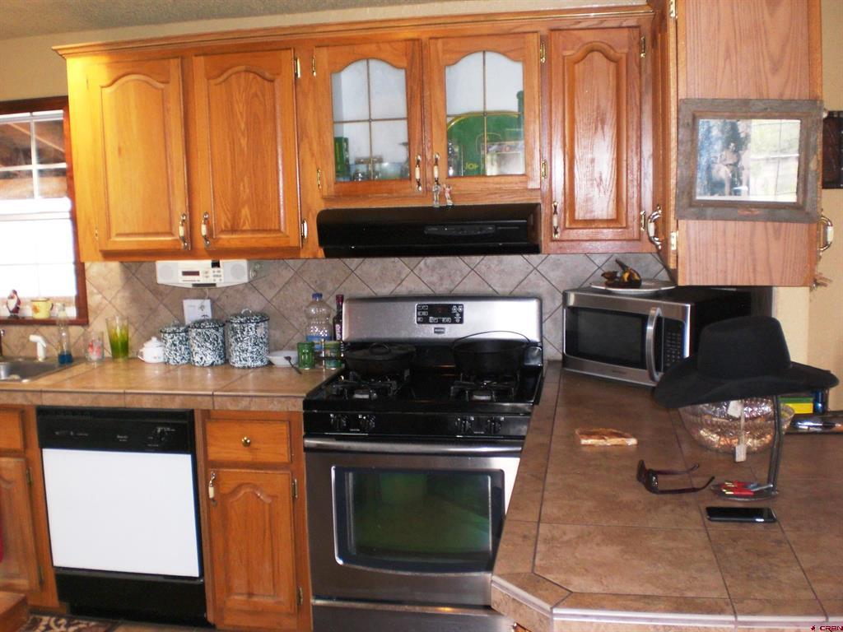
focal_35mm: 38
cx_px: 422
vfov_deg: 37.7
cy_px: 316
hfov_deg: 49.0
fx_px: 925
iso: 200
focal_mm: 6.3
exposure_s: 1/60
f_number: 3.1
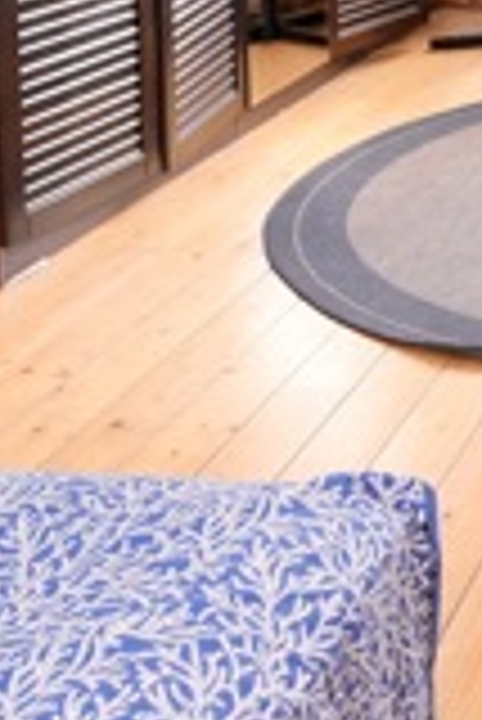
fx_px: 1623
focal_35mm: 81
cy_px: -184
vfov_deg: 22.7
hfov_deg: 15.0
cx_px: 820
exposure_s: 1/30
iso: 1000
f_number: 4
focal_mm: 12
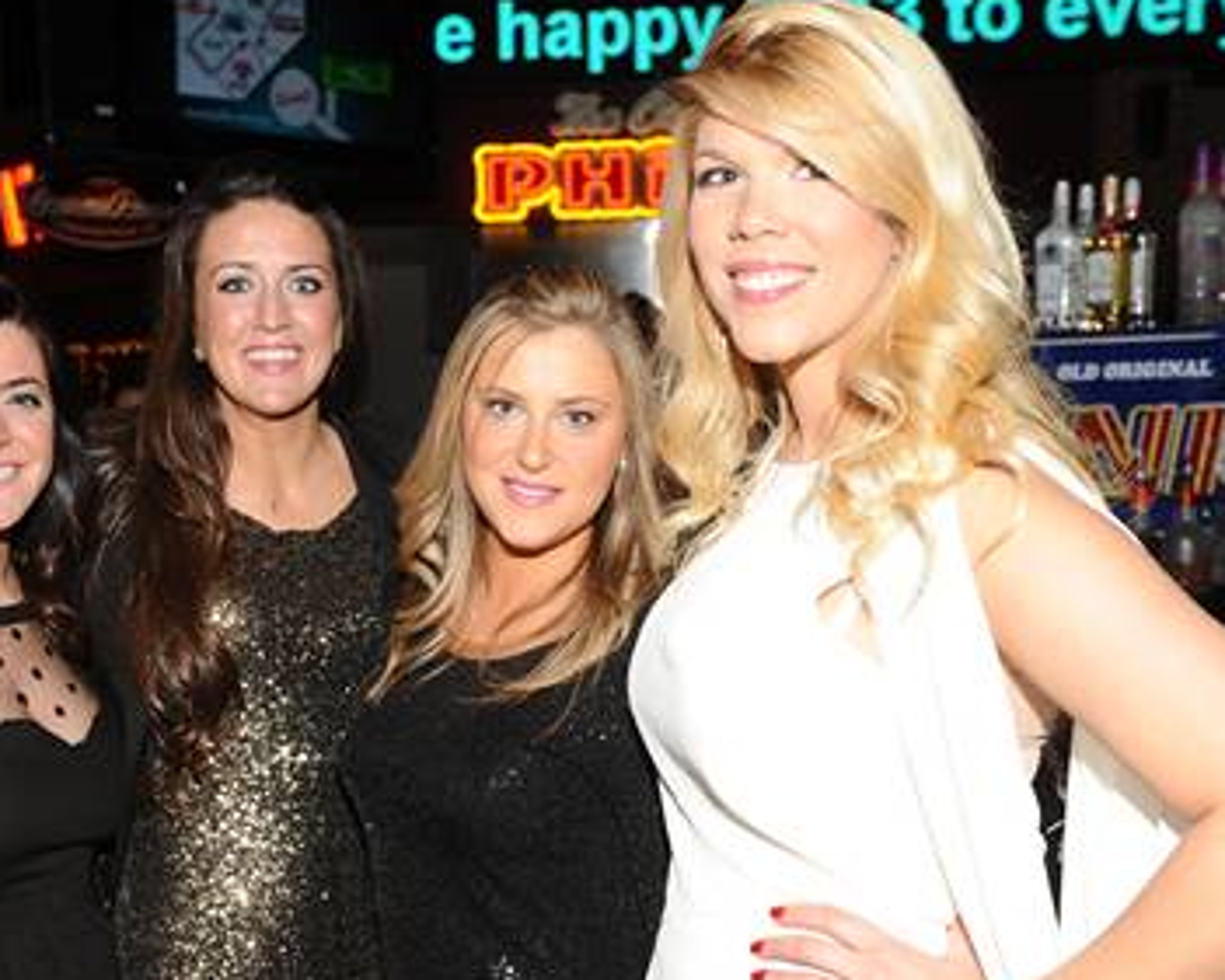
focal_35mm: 50
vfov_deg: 30.2
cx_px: 482
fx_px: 1813
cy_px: 541
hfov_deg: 37.2
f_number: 4.8
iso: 1100
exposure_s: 1/250
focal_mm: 34
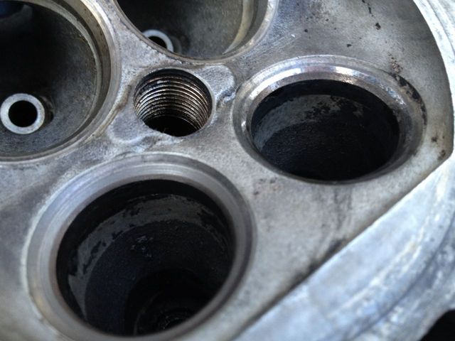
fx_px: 460
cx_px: 228
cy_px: 170
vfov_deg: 40.7
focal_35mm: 35
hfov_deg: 52.6
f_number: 2.4
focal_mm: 4.28
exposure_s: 1/20
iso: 125
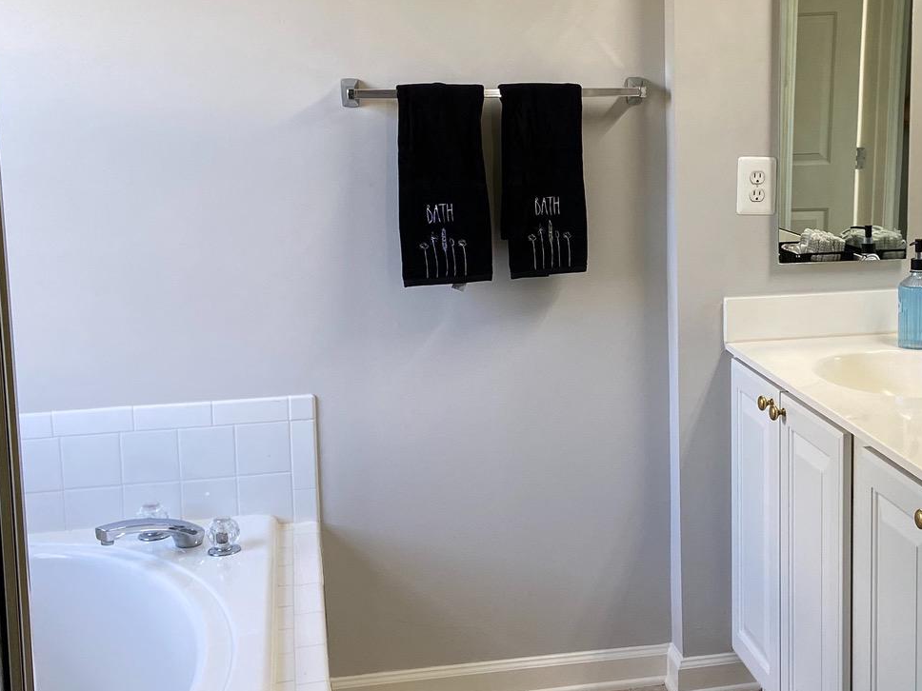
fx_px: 1465
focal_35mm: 55
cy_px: 286
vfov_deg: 26.5
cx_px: 659
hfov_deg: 34.4
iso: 80
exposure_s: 1/121
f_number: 1.8
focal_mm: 4.25
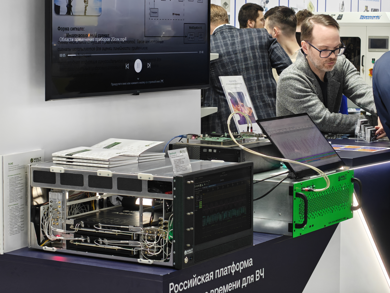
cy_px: 146
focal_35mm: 73
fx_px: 822
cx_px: 195
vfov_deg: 20.2
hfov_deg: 26.7
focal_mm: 13.85
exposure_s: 1/100
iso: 200
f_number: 2.6
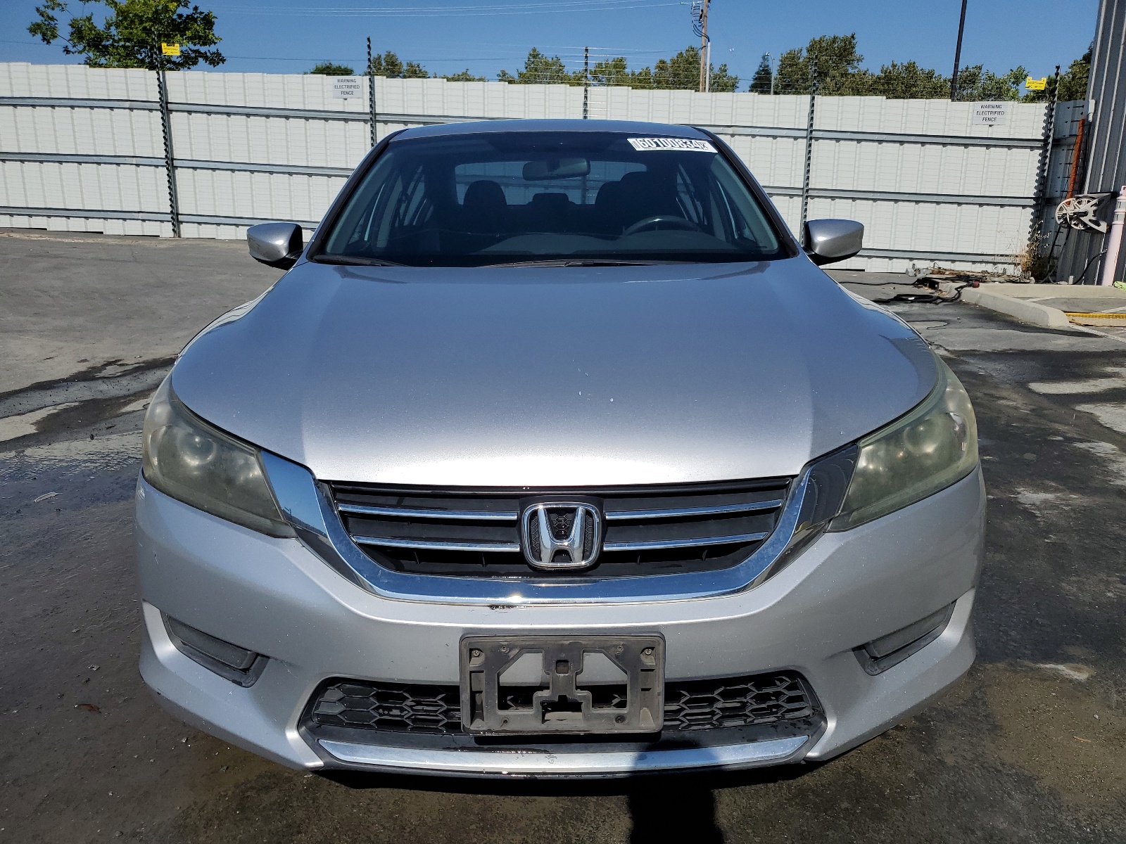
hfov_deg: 67.3
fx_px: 846
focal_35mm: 26
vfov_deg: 53.1
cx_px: 563
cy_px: 422
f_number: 1.5
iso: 50
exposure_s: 1/10000
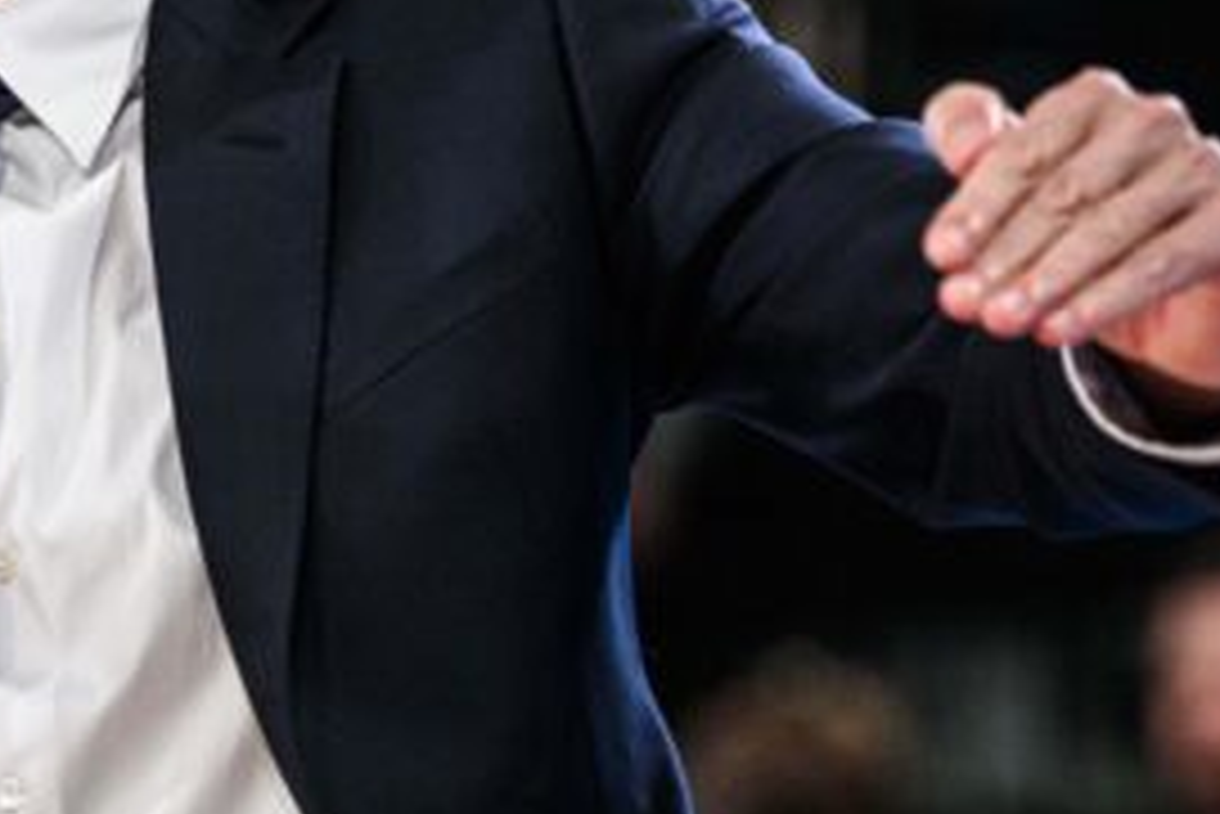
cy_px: 130
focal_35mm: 453
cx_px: -126
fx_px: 15359
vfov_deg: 3.0
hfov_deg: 4.5
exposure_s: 1/1250
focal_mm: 160
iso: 2500
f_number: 3.5
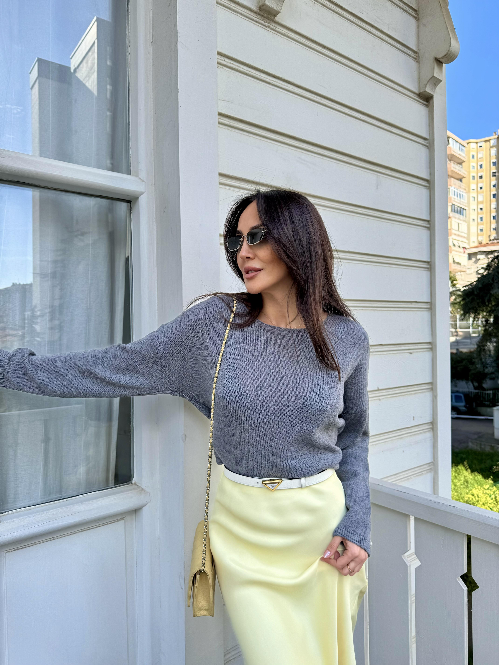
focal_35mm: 24
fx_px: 461
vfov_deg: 71.6
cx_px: 250
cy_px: 332
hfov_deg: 56.8
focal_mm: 6.76
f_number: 1.78
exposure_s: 1/1131
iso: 80
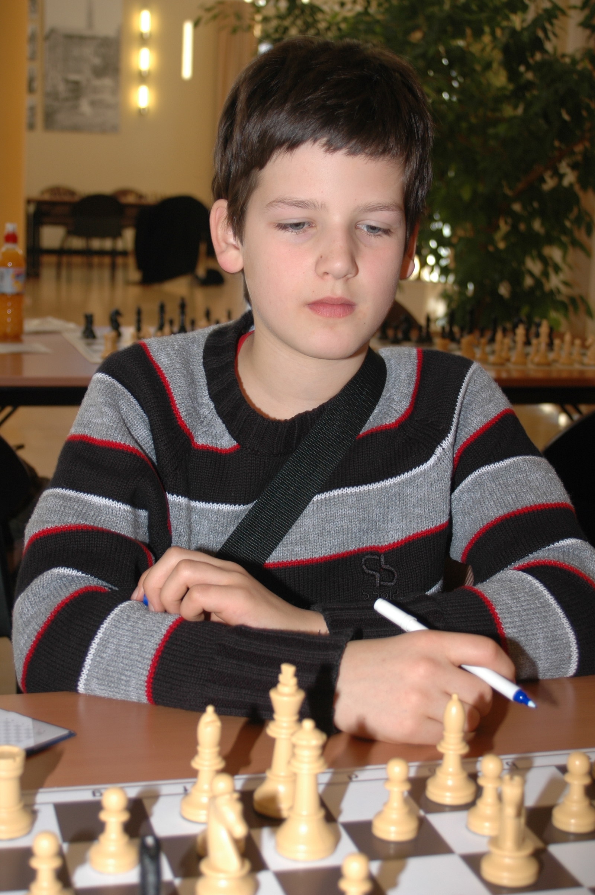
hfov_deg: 21.5
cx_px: 298
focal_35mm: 63
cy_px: 448
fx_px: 1564
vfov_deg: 31.9
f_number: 5.3
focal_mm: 42
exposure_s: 1/60
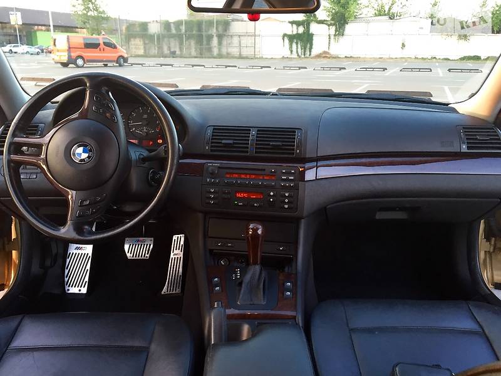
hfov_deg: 61.7
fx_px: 420
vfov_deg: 48.2
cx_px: 250
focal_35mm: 29
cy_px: 188
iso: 80
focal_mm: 4.2
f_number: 2.2
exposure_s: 1/33
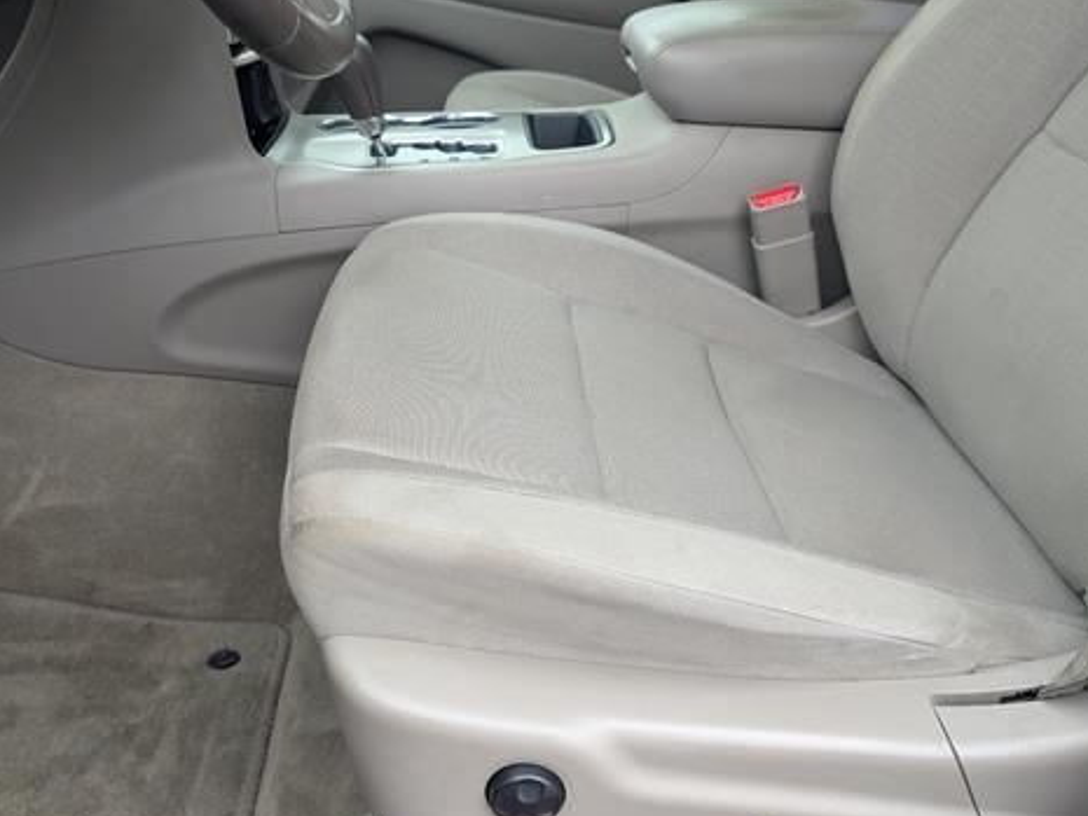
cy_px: 362
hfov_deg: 55.3
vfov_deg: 42.9
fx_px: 1037
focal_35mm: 33
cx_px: 522
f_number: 1.68
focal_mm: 6.9
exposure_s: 1/133
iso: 147
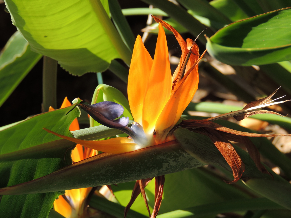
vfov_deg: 6.6
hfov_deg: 8.8
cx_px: 146
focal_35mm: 225
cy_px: 109
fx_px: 1891
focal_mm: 40.1
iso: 100
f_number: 4.6
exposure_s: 1/200
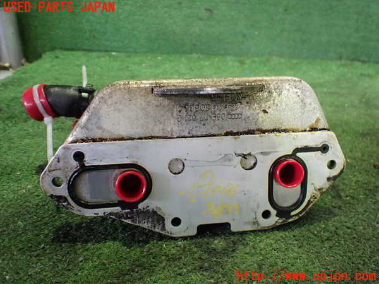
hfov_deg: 60.0
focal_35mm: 30
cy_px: 142
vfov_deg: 46.8
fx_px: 328
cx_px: 190
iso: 800
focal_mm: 5.4
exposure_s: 1/40
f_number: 2.3
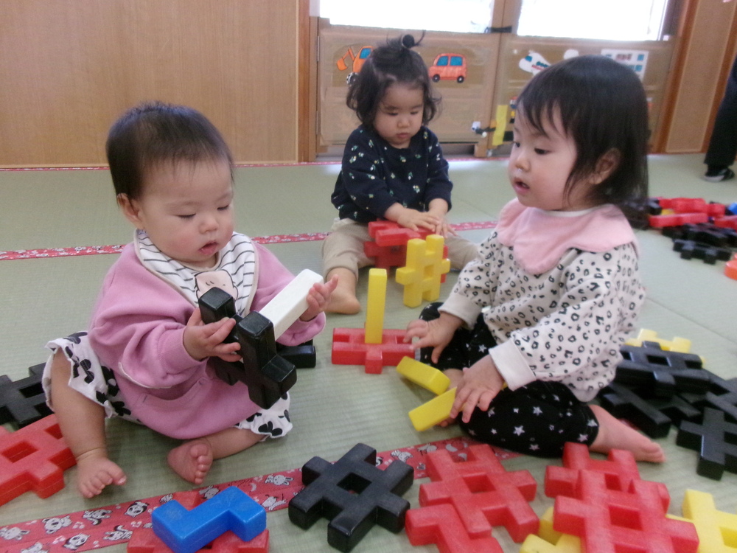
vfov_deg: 49.7
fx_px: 596
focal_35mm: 28
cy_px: 276
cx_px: 368
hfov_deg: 63.4
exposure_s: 1/125
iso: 745
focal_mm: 5.1
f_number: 3.9
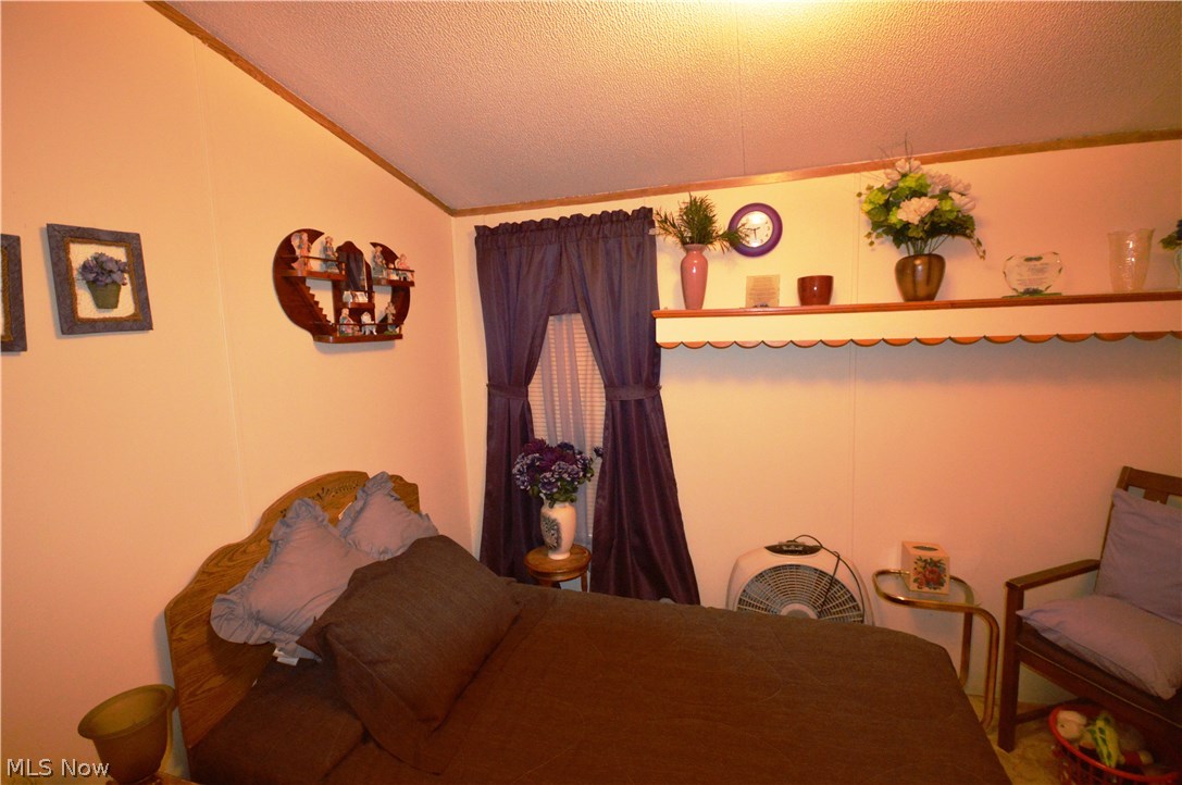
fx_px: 492
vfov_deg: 77.2
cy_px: 392
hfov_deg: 100.5
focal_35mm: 15
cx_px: 591
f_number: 4
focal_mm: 10
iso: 3200
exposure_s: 1/60
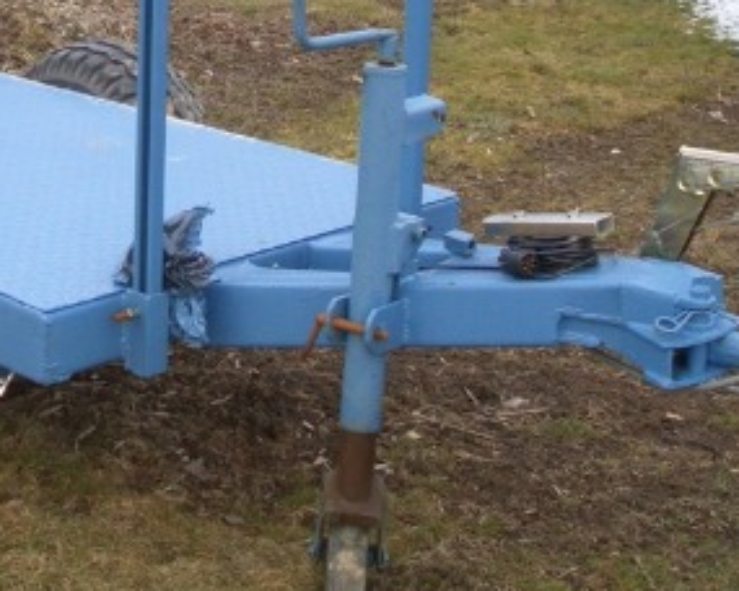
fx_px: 1728
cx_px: 182
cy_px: 60
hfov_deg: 23.9
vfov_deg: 19.1
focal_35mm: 79
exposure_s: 1/80
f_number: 4
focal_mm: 4.8
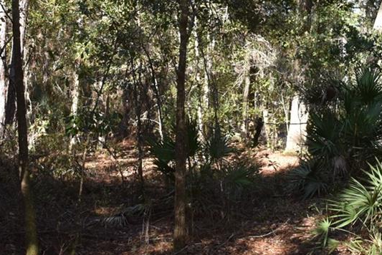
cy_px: -43
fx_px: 764
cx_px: 236
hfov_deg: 28.0
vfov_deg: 18.1
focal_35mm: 72
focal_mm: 24
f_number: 9
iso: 1250
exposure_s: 1/320
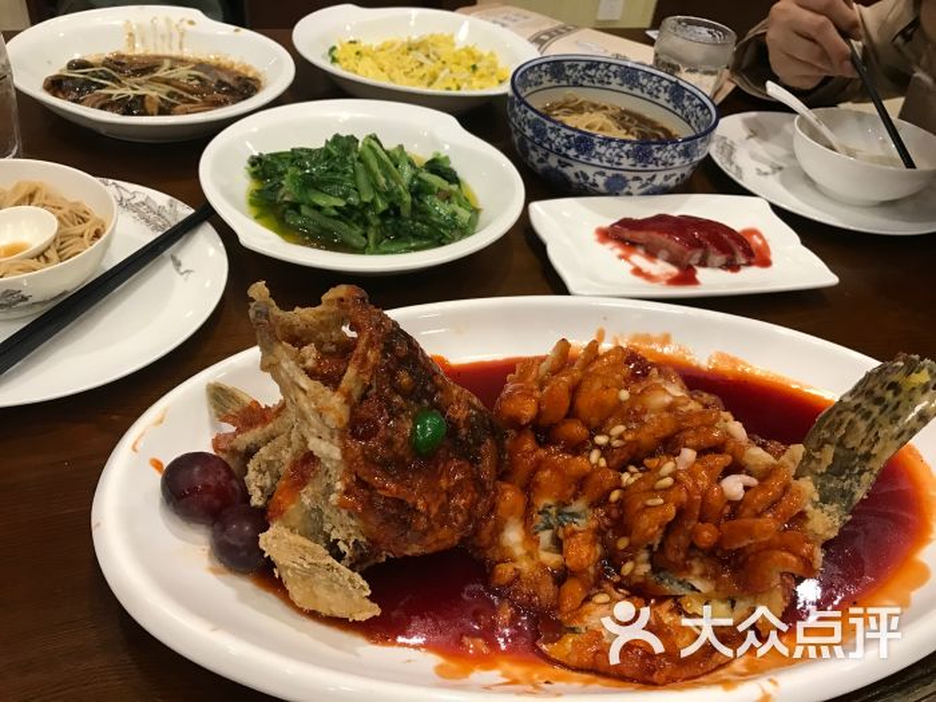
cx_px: 468
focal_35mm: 28
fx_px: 757
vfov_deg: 49.7
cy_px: 351
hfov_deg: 63.4
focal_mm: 3.99
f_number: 1.8
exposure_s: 1/17
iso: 50
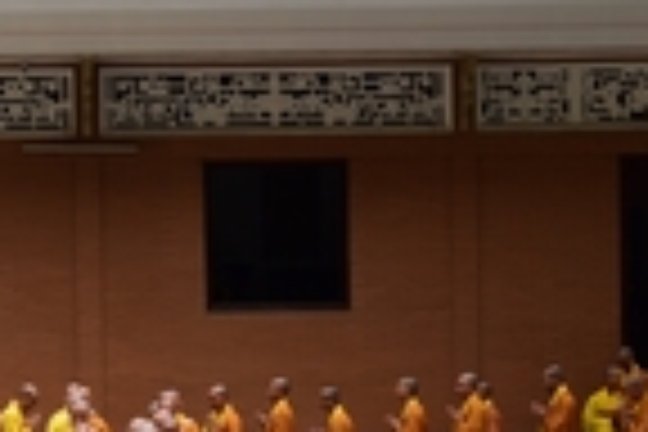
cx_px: 108
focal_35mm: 144
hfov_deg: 14.2
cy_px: 256
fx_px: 2592
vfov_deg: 9.5
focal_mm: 32
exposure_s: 1/125
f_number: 5.6
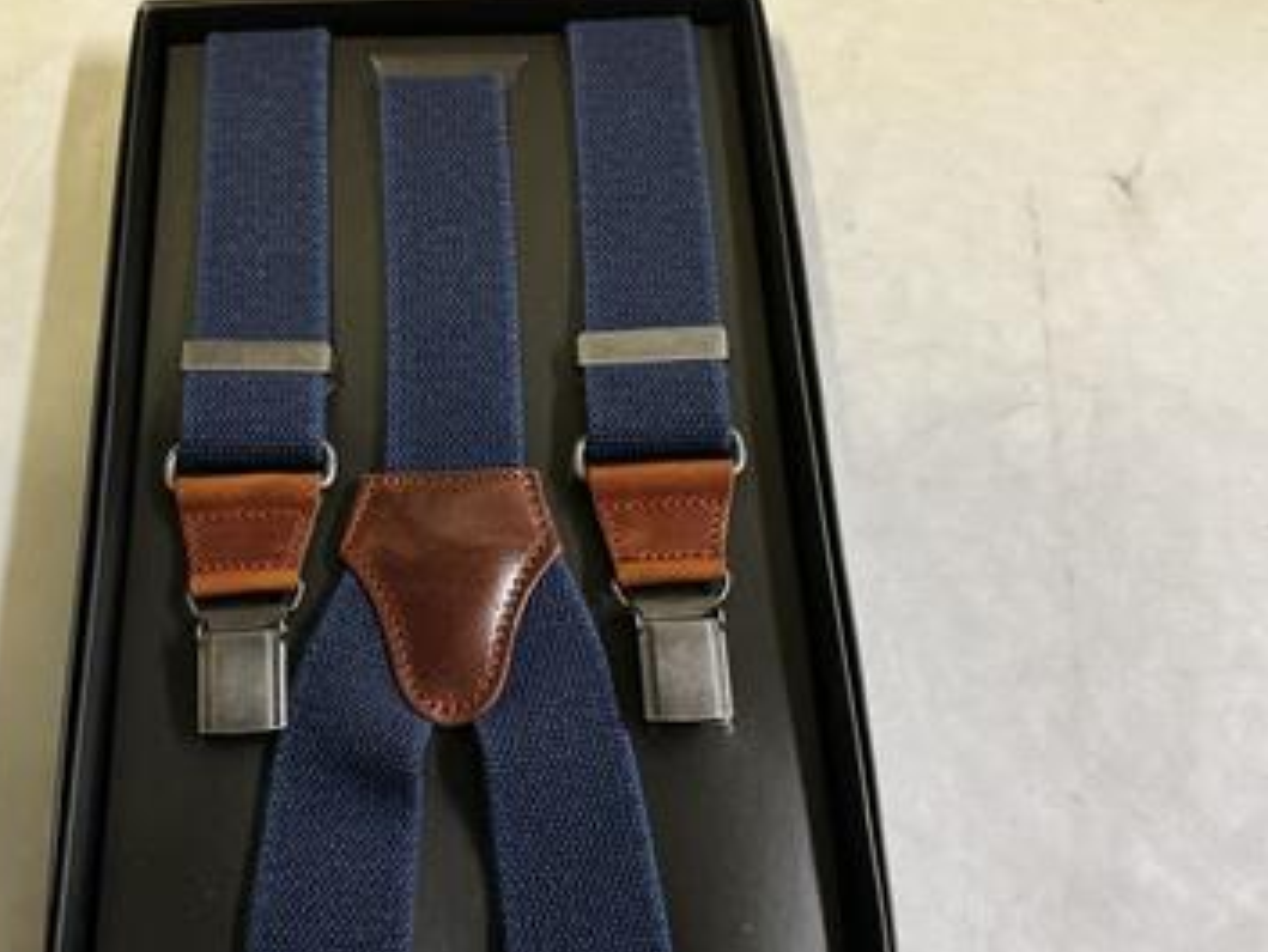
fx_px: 1356
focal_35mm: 37
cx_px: 474
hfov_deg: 49.6
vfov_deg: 38.6
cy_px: 524
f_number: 1.8
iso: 200
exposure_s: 1/50
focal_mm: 3
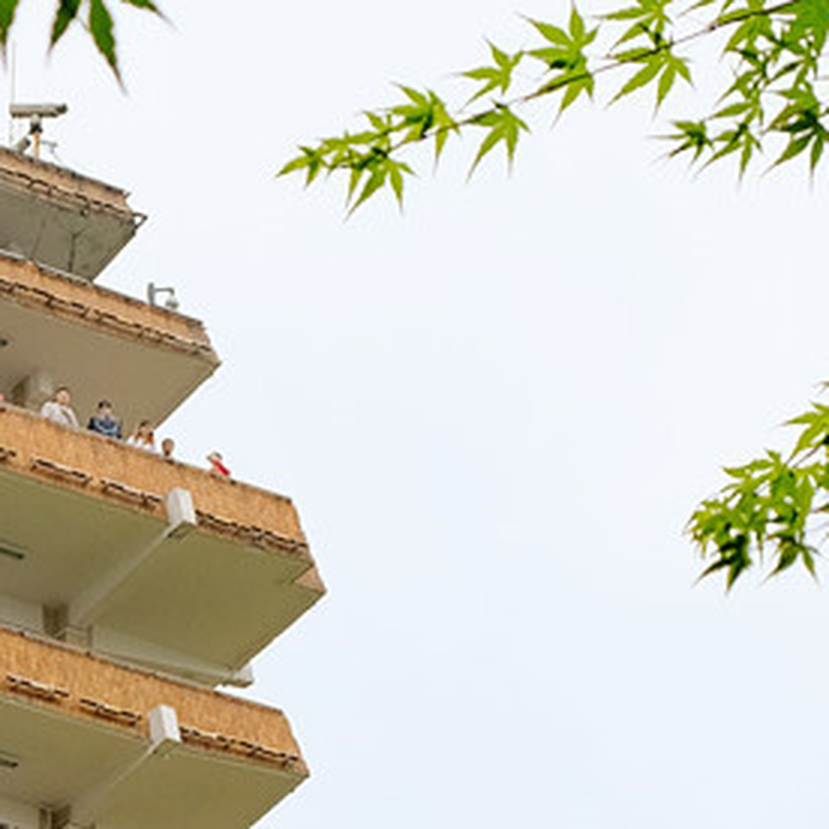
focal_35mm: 166
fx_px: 4498
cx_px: -204
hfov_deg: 10.3
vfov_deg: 10.4
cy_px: 964
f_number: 5.6
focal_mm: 24.3
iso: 400
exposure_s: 1/340
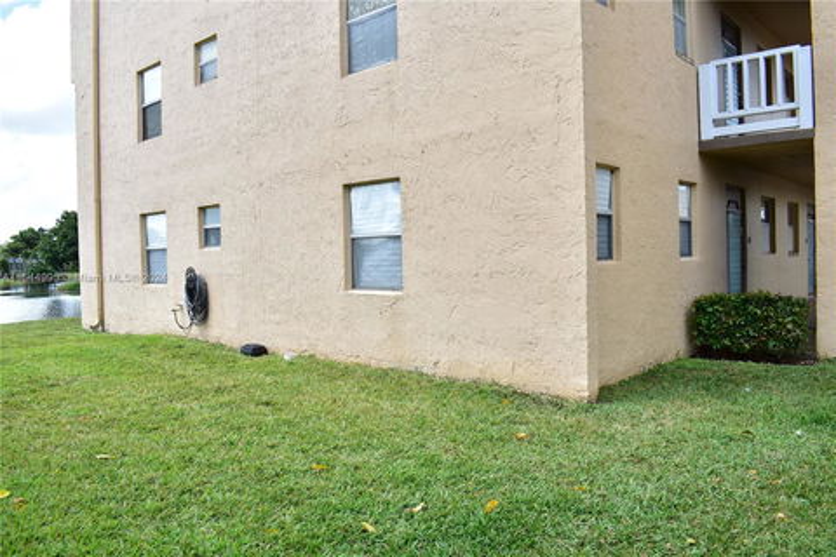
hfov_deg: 67.4
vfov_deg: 47.9
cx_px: 418
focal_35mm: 27
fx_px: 627
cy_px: 278
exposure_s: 1/160
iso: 100
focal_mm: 18
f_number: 7.1
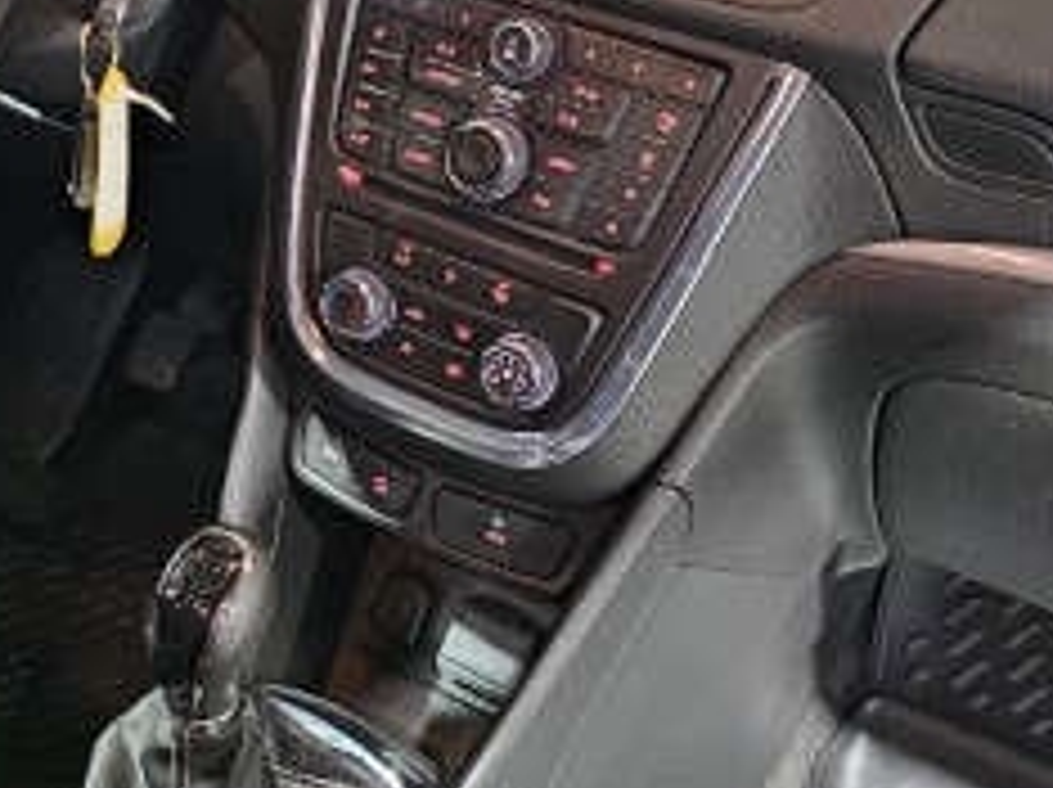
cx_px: 225
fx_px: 1914
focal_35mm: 63
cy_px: 140
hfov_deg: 30.1
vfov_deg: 22.9
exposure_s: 1/50
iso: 800
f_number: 1.7
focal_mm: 6.3
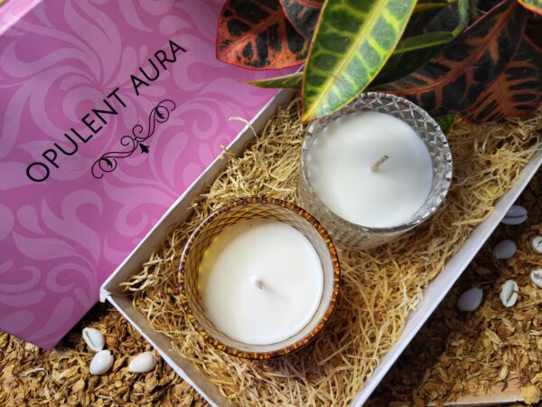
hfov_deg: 67.3
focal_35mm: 26
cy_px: 204
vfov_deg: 53.1
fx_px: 407
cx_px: 271
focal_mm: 5.4
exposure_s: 1/50
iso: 250
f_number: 1.8
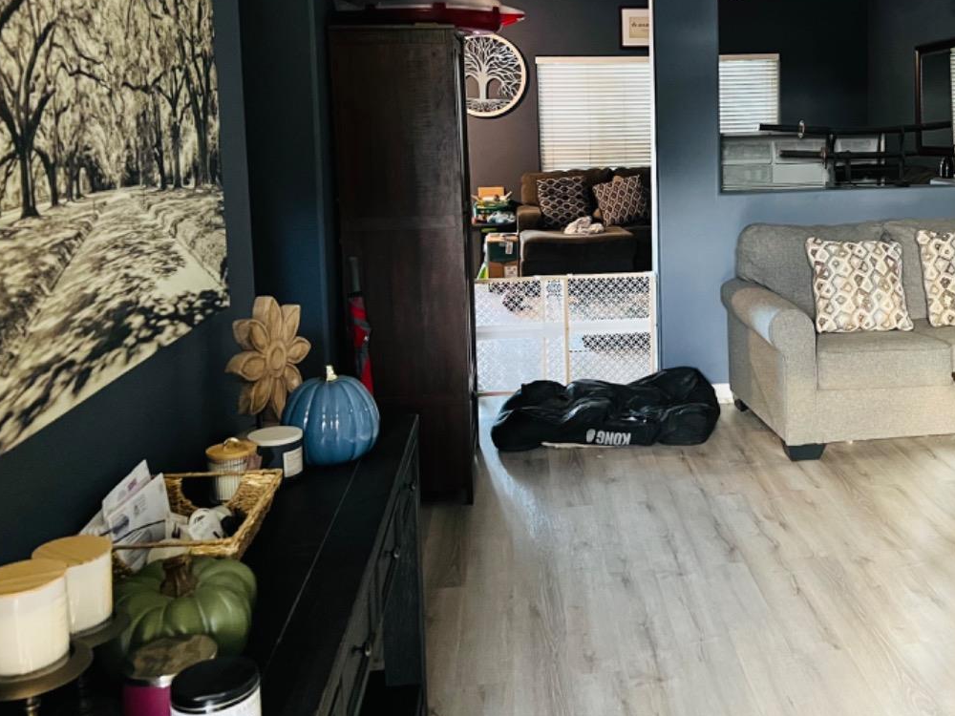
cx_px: 673
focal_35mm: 39
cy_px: 203
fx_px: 1076
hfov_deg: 46.7
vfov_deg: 36.2
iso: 640
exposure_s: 1/40
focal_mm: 5.7
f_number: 1.5
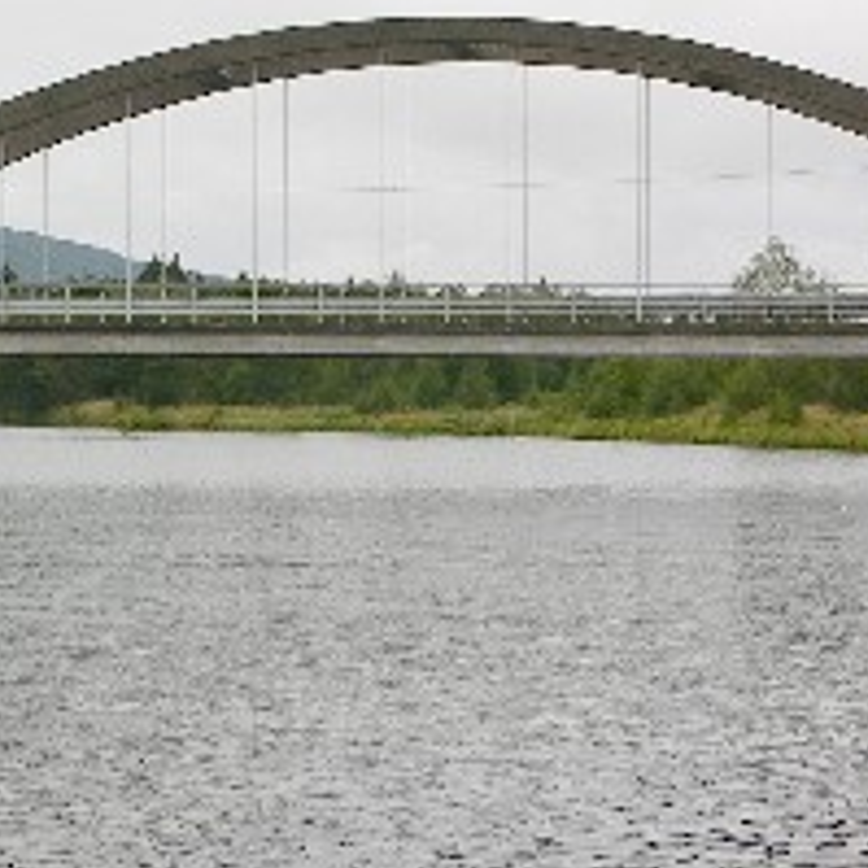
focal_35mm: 151
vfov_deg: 11.6
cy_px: 314
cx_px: 465
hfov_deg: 11.6
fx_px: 4284
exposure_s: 1/129
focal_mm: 14.7
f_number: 6.3
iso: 50
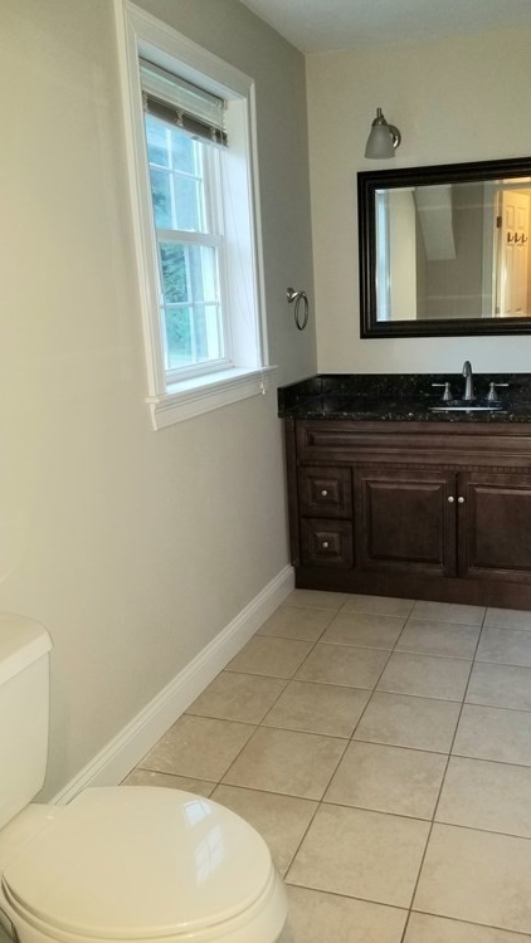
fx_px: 726
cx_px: 297
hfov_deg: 40.1
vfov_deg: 66.1
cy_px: 463
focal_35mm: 29
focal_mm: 4.25
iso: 125
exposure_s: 1/15
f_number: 1.7
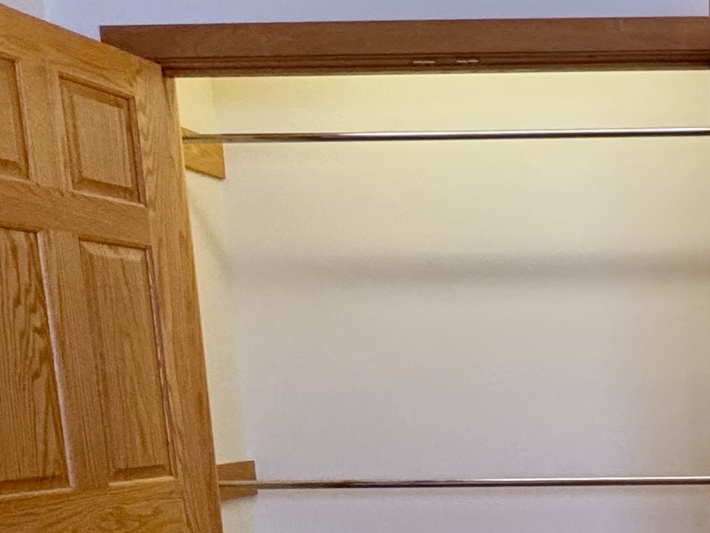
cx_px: 857
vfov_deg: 24.9
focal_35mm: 55
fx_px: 1128
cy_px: 572
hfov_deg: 29.8
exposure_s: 1/120
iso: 250
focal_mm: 2.22
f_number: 2.2
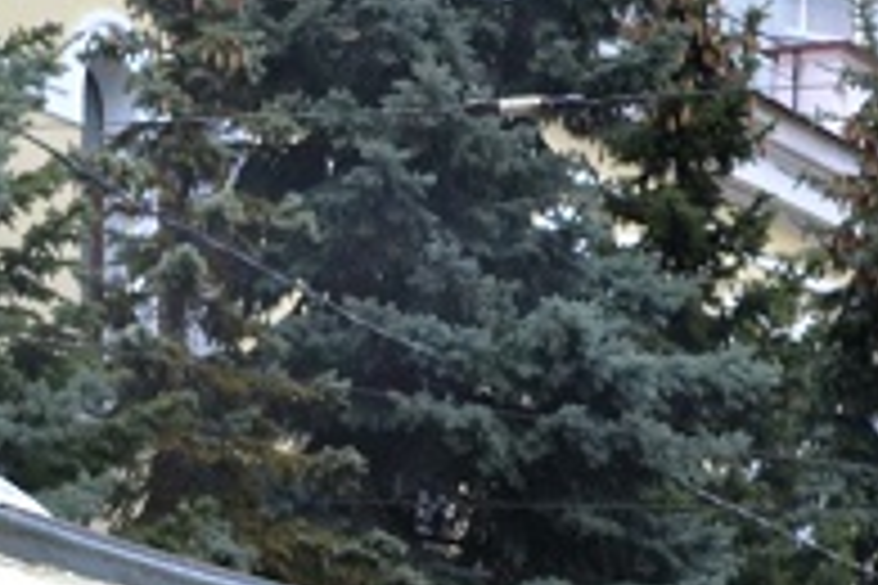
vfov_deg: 6.5
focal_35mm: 203
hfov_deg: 10.1
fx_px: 4951
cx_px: 126
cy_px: 1262
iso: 400
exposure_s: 1/100
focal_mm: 24
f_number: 5
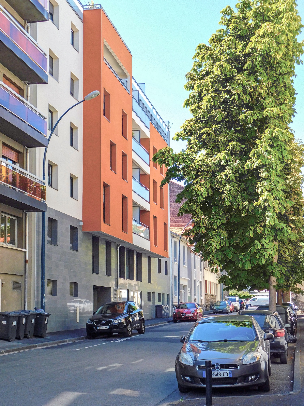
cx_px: 152
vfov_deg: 37.5
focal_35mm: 51
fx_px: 597
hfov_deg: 28.6
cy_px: 203
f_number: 3.8
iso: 125
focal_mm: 9
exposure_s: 1/250
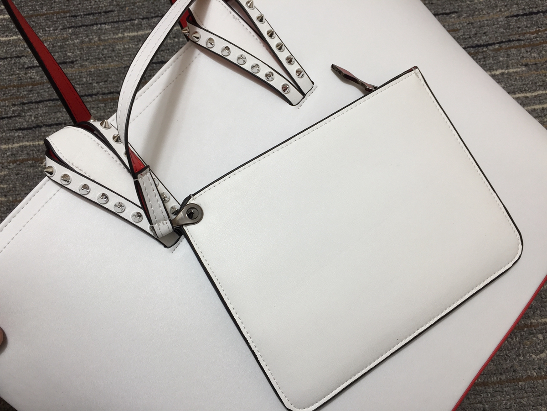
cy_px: 206
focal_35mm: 29
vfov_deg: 48.2
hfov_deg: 61.7
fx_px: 458
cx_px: 274
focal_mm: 4.15
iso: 40
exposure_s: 1/50
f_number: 2.2
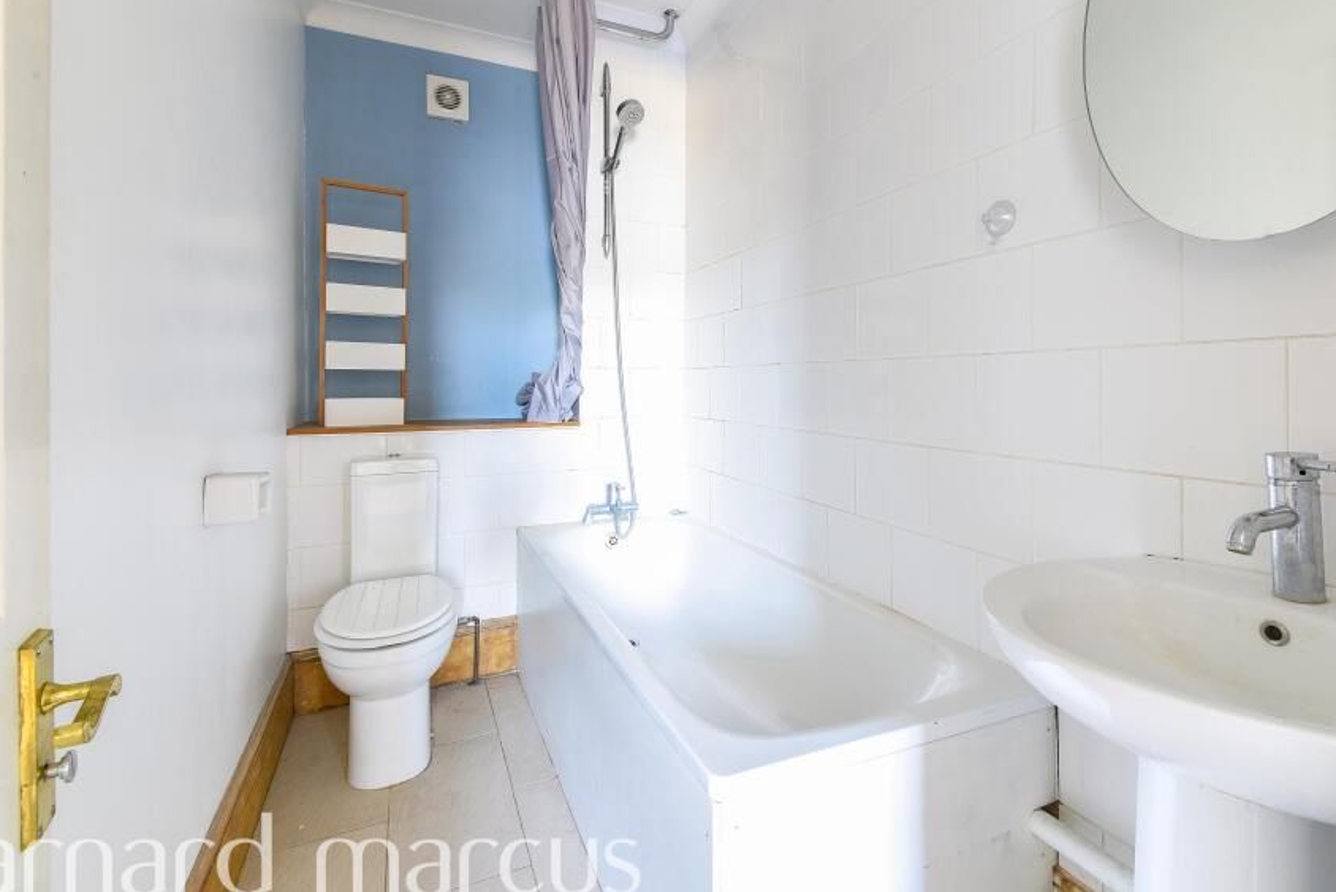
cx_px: 692
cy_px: 371
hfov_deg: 93.2
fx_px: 631
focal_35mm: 17
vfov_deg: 70.0
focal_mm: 14
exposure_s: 8
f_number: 16
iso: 200
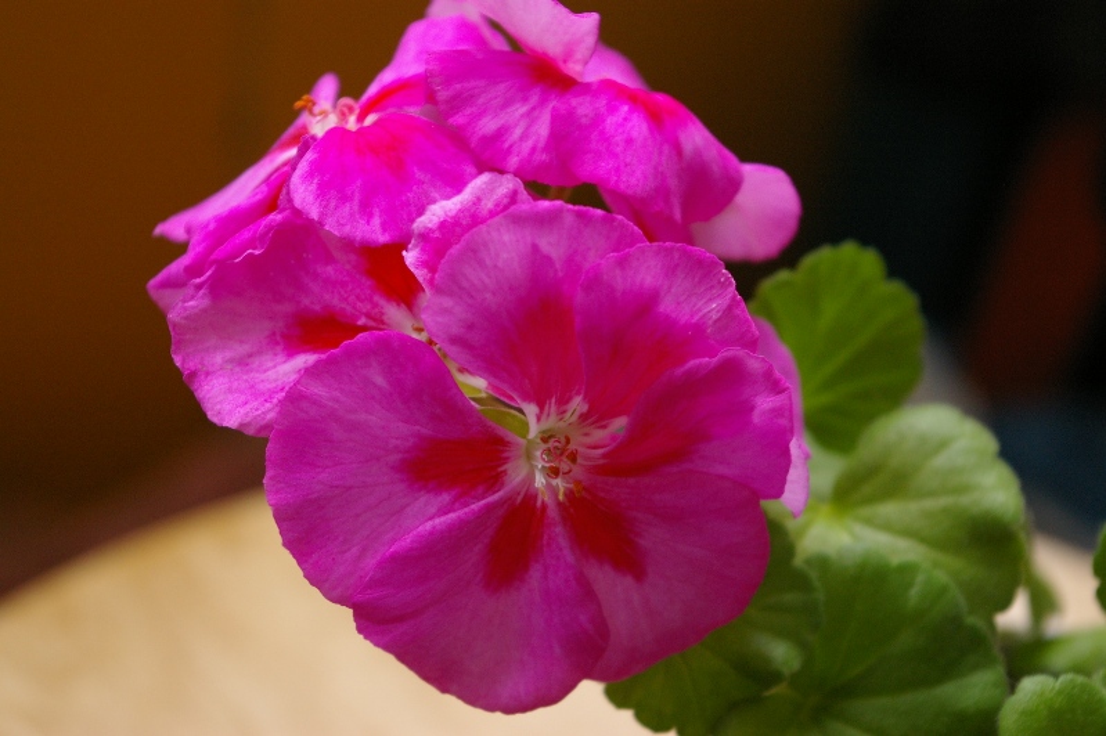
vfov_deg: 16.5
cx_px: 553
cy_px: 368
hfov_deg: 24.6
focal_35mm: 82
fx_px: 2533
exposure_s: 1/45
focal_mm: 55
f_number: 8
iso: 800
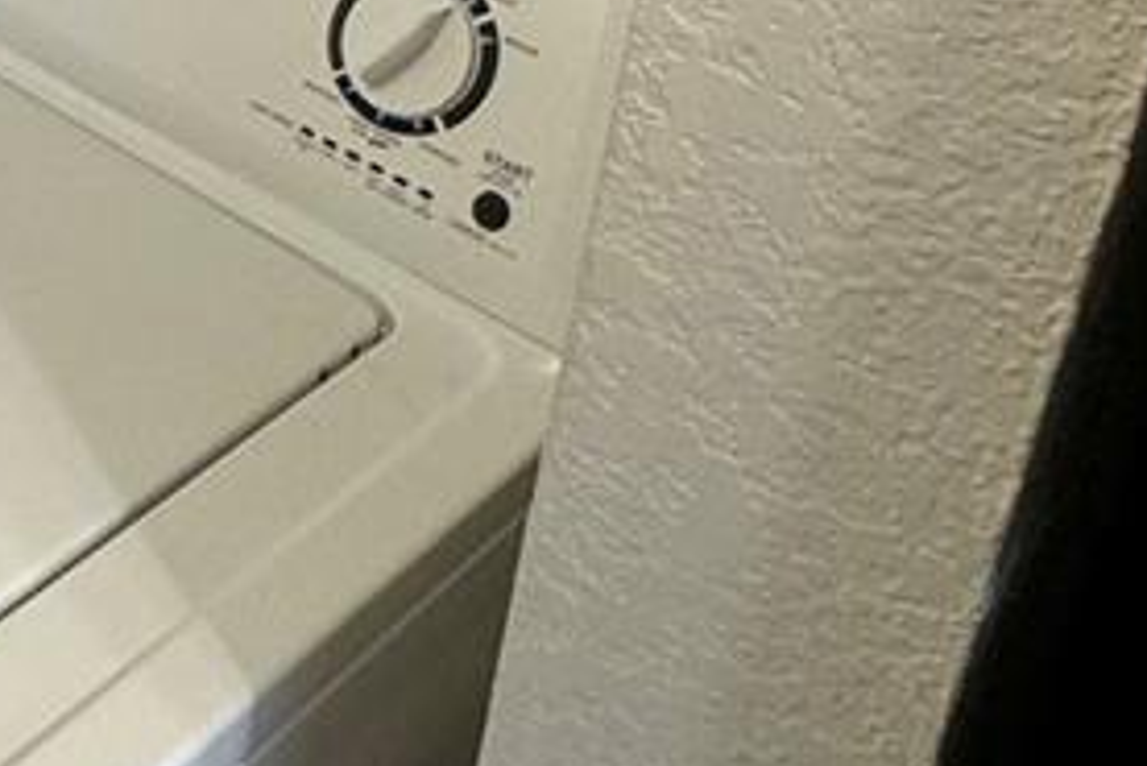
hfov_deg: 27.7
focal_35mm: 63
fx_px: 2008
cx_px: -248
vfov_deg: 19.5
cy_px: -302
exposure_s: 1/60
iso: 200
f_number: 2.2
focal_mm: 2.22
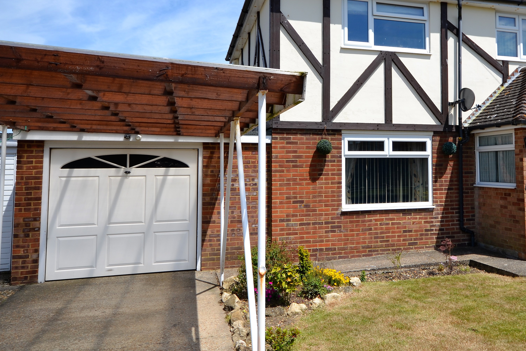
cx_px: 348
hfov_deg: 57.5
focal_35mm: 32
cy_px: 126
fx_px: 468
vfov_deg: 40.8
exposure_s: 1/250
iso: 100
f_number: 8
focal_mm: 14
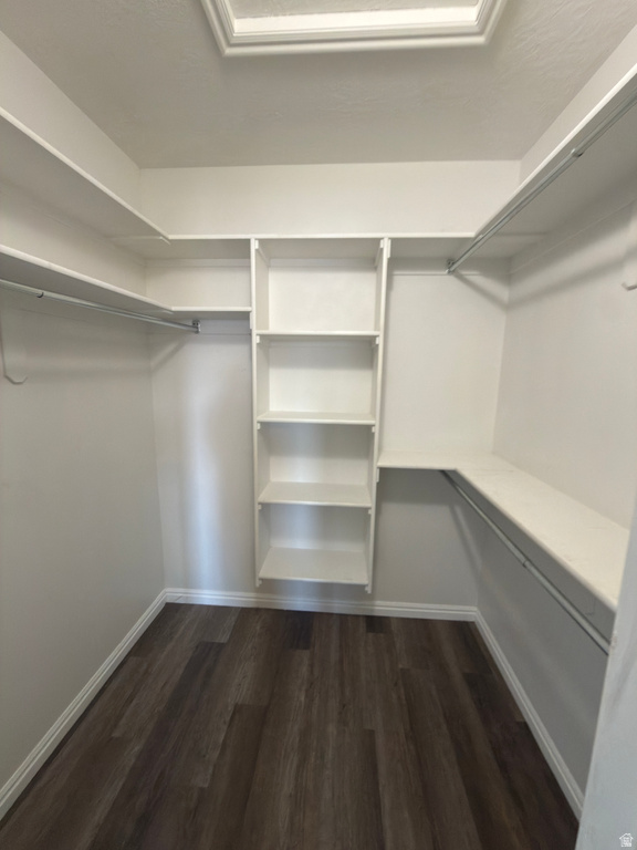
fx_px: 344
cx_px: 318
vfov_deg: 102.1
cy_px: 425
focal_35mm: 14
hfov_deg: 85.7
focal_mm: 2.22
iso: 125
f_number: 2.2
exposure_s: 1/30
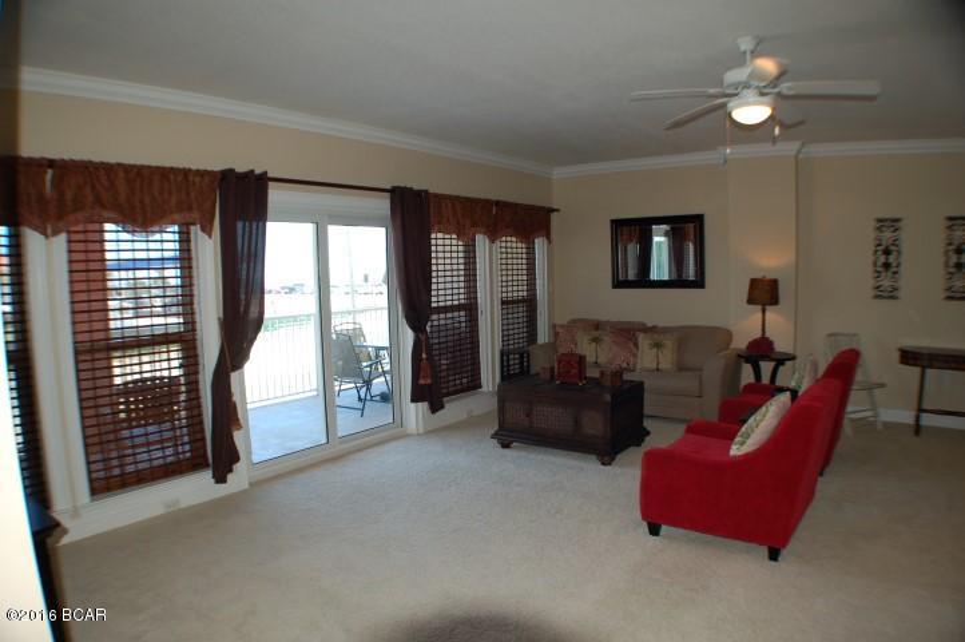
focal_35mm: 30
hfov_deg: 62.0
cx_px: 482
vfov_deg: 43.5
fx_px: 803
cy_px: 321
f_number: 3.8
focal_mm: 20
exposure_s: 1/250
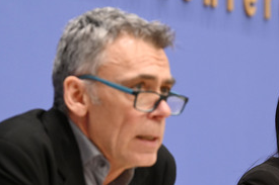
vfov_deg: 7.0
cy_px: 141
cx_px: 186
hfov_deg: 10.4
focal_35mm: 197
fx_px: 1526
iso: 5000
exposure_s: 1/500
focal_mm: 120
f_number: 5
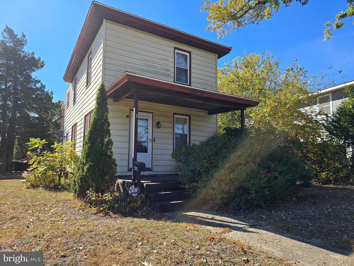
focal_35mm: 23
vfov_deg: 58.9
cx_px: 177
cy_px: 133
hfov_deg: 73.9
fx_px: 235
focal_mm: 6.3
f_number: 1.7
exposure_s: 1/415
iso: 12
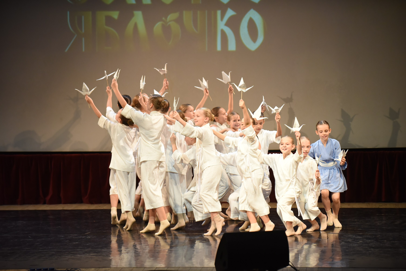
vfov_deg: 8.9
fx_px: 1748
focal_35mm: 155
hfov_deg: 13.2
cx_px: 203
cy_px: 136
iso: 2500
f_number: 2.8
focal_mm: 155
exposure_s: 1/400
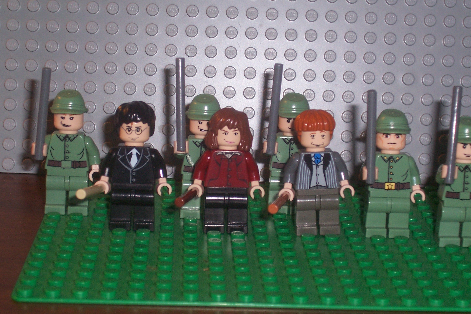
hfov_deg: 23.6
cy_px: 153
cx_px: 236
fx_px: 1125
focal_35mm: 86
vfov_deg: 15.9
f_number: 4.1
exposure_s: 1/90
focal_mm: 13.5
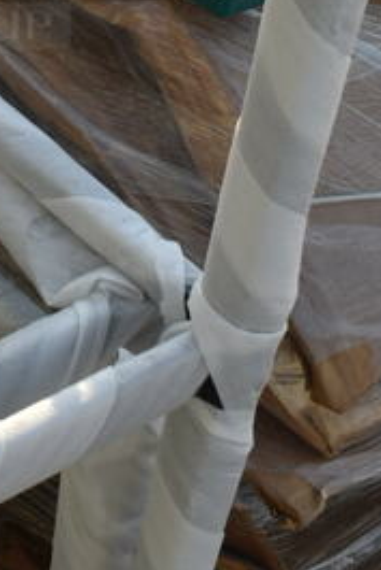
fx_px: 1966
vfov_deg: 16.0
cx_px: -168
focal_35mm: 124
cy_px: -63
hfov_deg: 10.7
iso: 100
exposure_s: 1/200
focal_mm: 24
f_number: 7.1
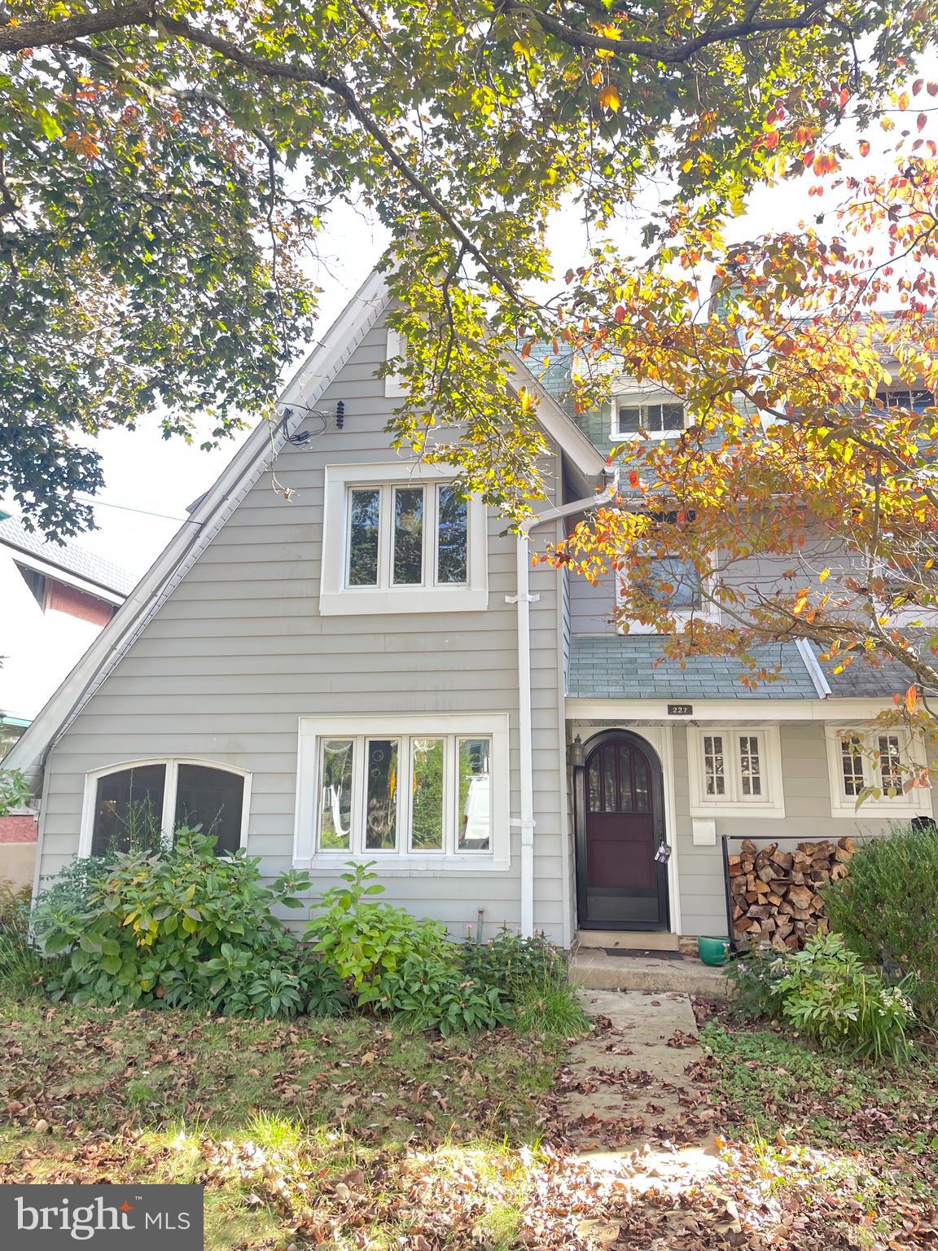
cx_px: 469
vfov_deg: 67.3
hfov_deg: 53.1
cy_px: 626
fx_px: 939
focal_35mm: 26
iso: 64
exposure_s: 1/121
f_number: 1.6
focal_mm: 4.2
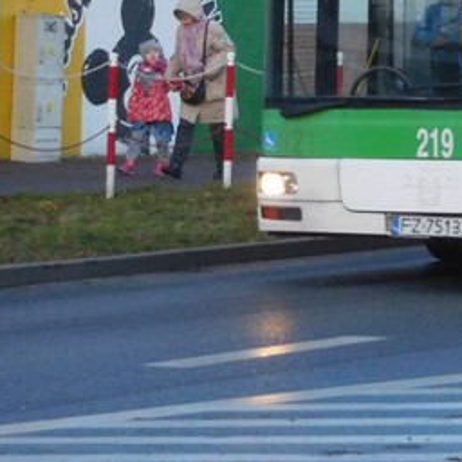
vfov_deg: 6.2
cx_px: 621
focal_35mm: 280
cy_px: -145
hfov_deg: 6.2
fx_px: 4228
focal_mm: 16.1
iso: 400
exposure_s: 1/125
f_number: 4.7
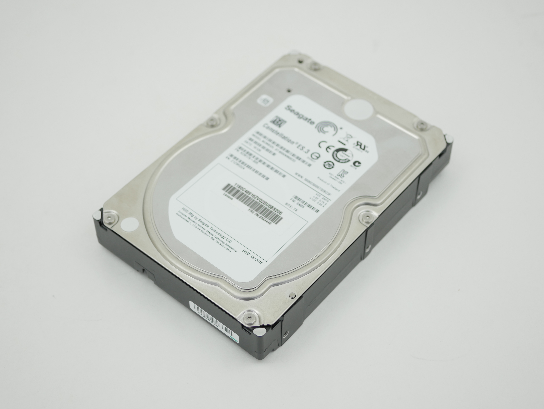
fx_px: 943
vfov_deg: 24.4
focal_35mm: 60
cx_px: 272
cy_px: 204
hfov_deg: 32.2
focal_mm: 30
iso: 200
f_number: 3.5
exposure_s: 1/125
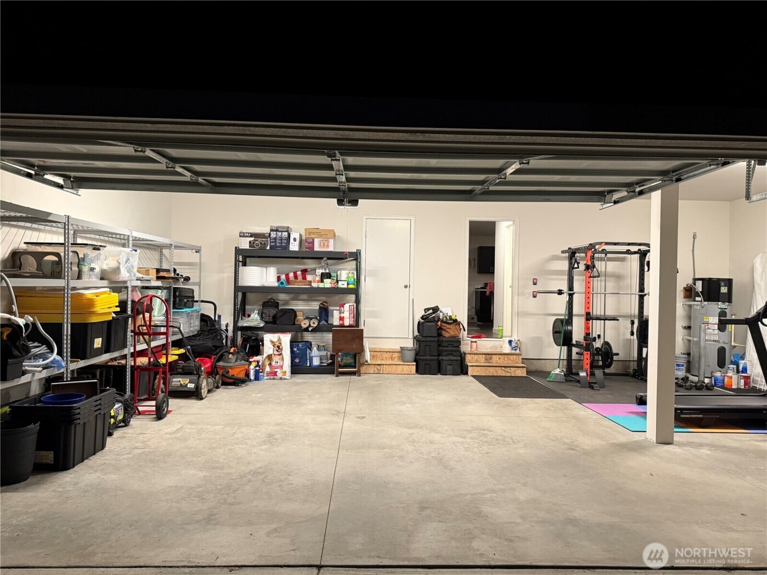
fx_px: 532
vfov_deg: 56.8
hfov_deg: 71.6
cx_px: 384
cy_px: 288
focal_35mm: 24
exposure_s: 1/60
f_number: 1.78
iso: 400
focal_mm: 6.76
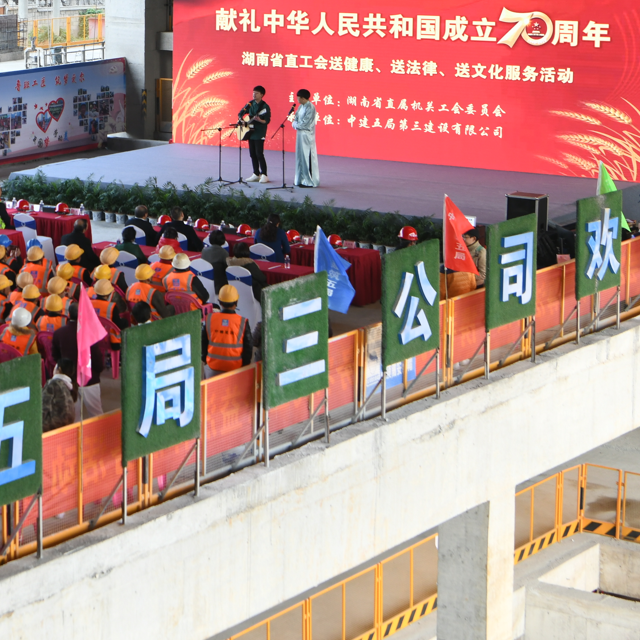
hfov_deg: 16.3
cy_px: 224
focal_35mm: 104
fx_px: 2175
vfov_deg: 16.7
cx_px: -63
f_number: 5.6
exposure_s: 1/100
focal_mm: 42
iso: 400
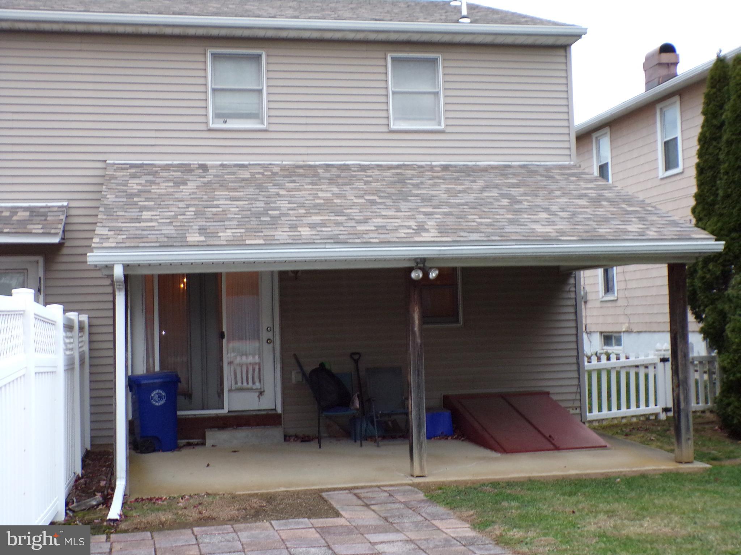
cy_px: 278
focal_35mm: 42
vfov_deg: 34.3
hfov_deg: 44.8
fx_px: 899
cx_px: 370
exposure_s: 1/34
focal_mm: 7.6
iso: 200
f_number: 3.4
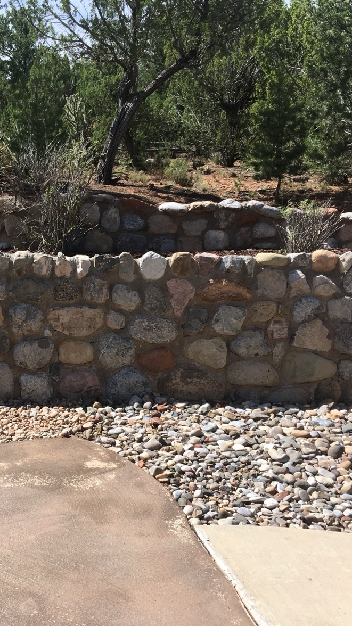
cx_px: 10
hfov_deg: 26.4
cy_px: 309
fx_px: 714
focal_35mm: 43
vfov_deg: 47.4
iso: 25
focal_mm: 4.15
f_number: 2.2
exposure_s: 1/999
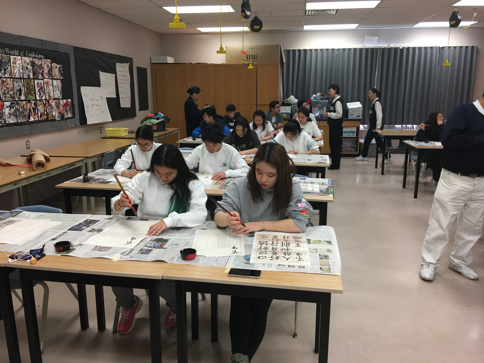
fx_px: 405
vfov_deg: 48.2
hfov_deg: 61.7
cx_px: 242
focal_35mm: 29
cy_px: 182
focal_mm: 4.15
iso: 32
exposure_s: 1/15
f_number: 2.2
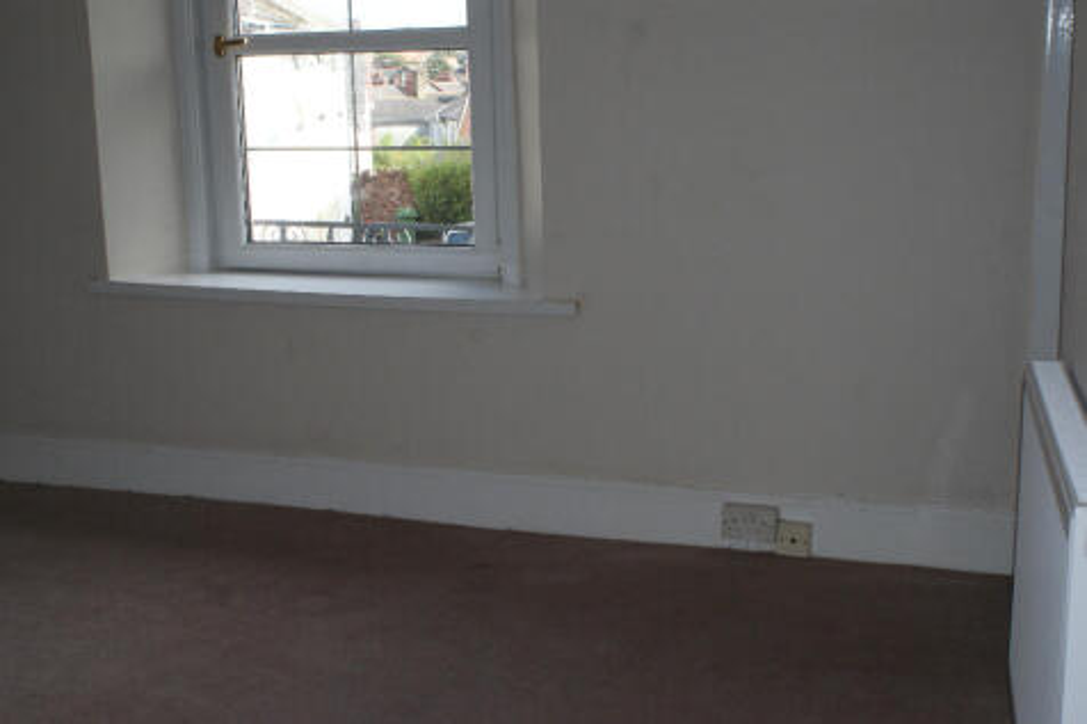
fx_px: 1358
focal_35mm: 45
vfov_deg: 29.8
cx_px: 544
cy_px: 362
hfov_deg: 43.6
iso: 640
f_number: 13
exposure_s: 1/160
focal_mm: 30
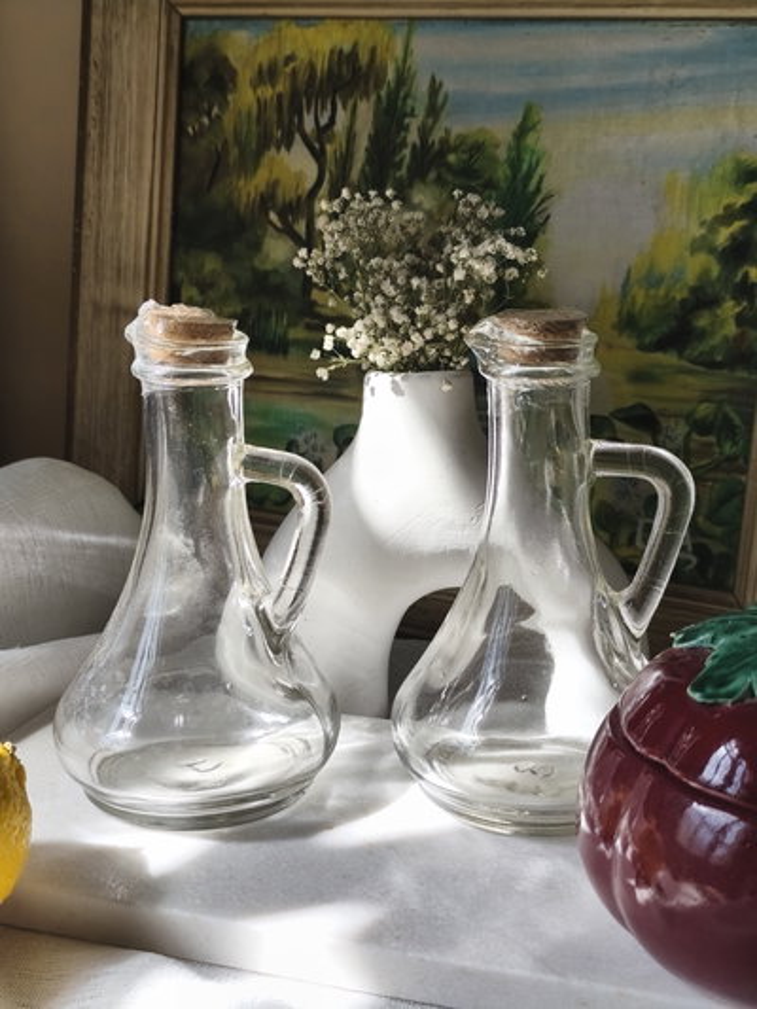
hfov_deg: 31.5
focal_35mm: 46
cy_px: 504
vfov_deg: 41.2
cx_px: 378
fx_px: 1341
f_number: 1.65
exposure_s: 1/357
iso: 50
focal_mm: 6.14
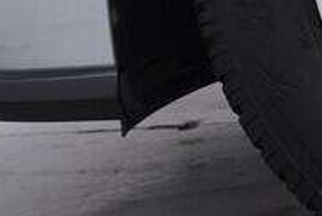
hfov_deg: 9.6
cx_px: 646
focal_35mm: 199
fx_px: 1783
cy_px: -158
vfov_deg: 6.8
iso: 125
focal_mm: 24
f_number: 4
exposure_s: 1/80
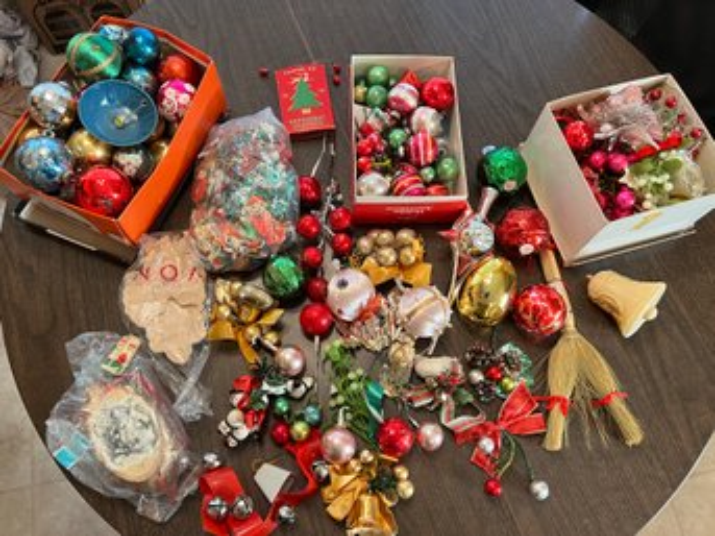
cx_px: 358
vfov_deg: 53.0
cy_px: 268
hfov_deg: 67.3
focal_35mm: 26
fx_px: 537
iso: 250
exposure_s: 1/60
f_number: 1.5
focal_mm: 5.7
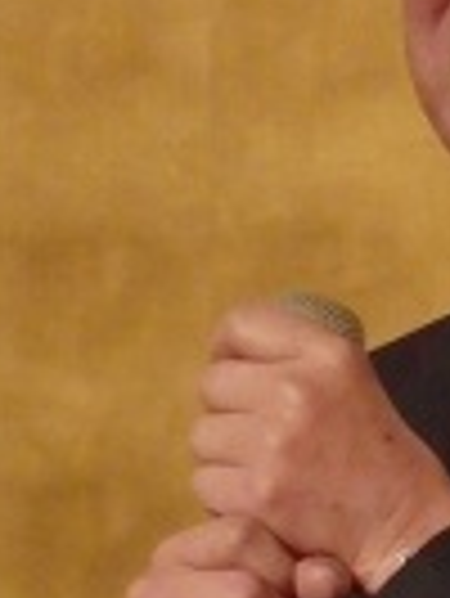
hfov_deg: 2.4
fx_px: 10556
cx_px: 842
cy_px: 477
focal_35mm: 610
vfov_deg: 3.2
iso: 1250
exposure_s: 1/30
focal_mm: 22.8
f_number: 5.7
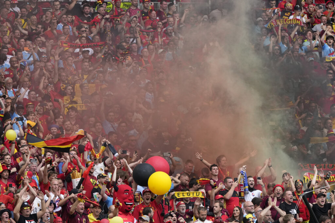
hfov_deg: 7.6
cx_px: 168
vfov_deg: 5.1
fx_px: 2513
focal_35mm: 270
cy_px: 112
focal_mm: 180
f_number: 4.5
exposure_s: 1/1000
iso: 800
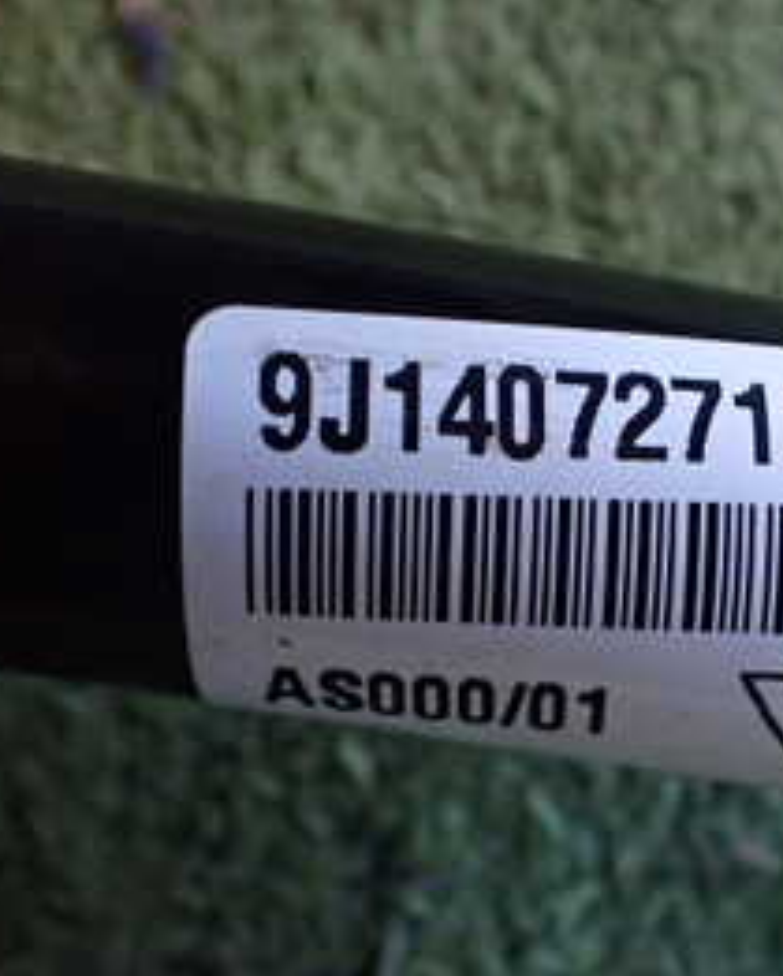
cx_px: 645
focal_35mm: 67
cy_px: 566
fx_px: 1939
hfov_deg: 22.5
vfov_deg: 28.2
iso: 640
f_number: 2.3
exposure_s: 1/125
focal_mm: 5.4
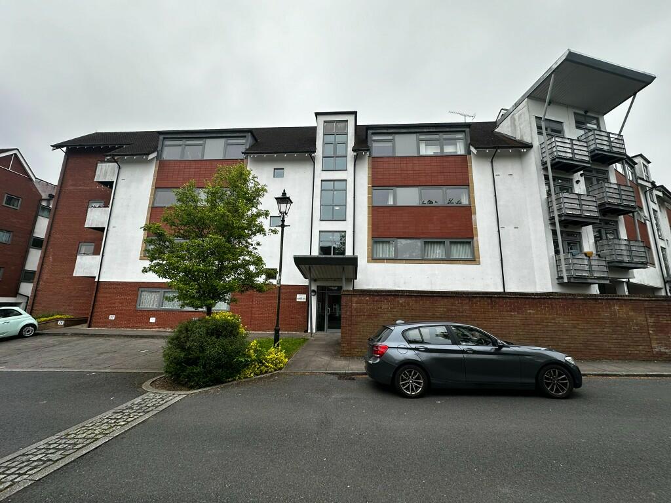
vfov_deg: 85.7
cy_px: 252
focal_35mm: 14
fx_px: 271
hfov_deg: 102.1
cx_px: 336
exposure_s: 1/469
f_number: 2.2
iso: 40
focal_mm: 2.22
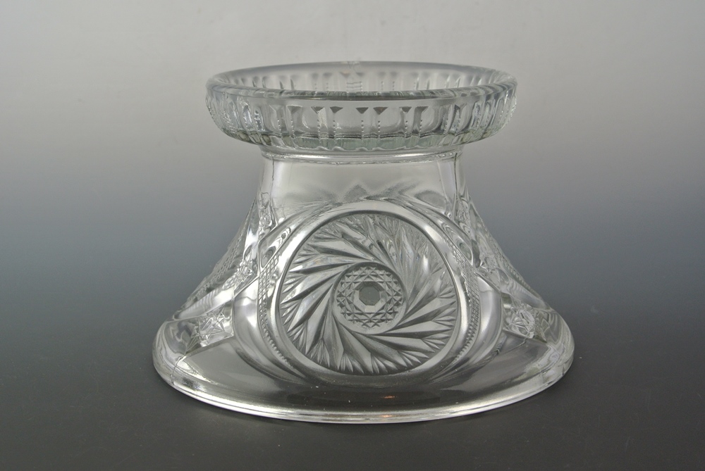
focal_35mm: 69
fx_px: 1353
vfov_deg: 19.8
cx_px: 352
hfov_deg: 29.2
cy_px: 236
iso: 250
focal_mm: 25.9
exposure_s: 1/125
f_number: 5.3
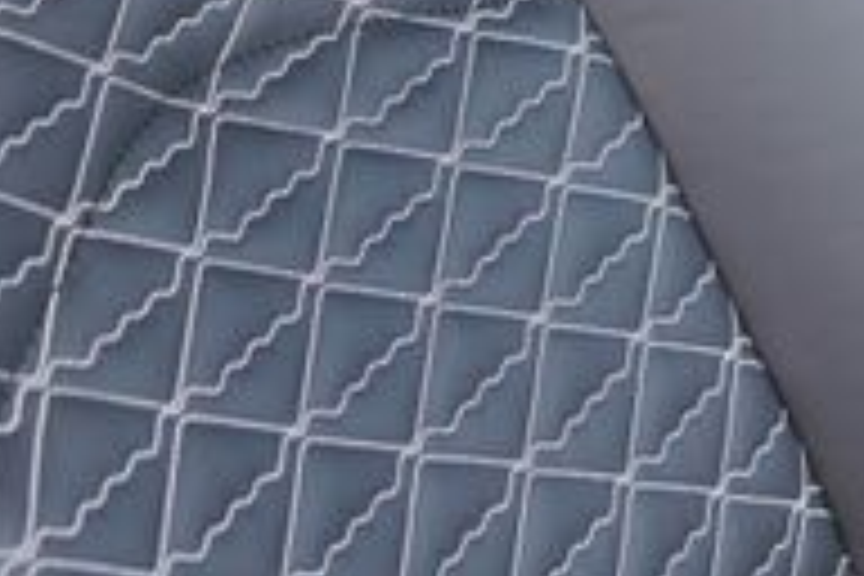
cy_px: -547
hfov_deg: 15.7
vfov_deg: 10.0
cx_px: 900
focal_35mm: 128
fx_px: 3072
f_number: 4
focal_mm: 24
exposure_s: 1/60
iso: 125
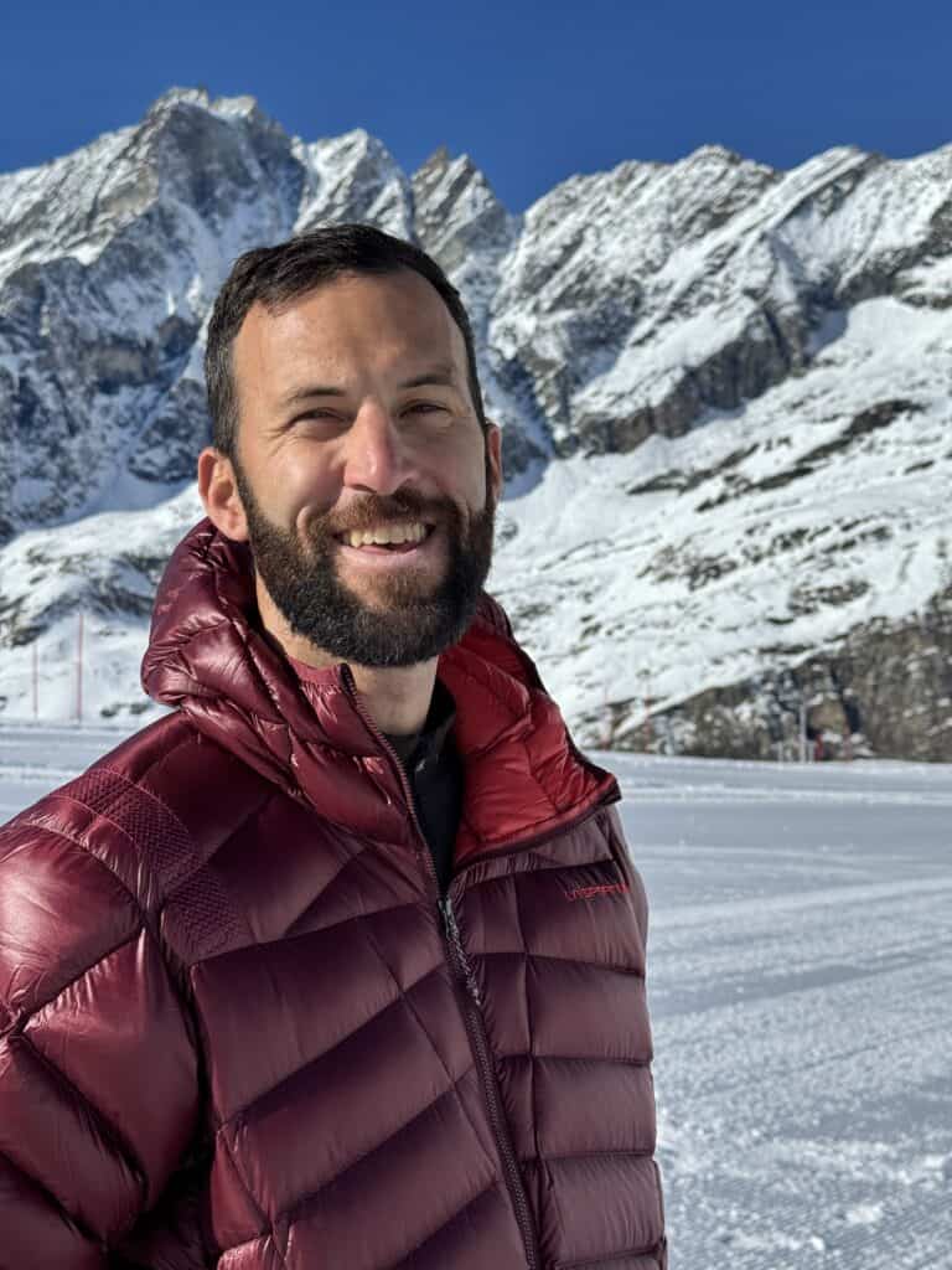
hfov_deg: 30.3
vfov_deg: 39.7
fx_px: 1760
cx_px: 476
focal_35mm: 48
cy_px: 635
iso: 64
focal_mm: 6.76
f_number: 1.78
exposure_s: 1/9009
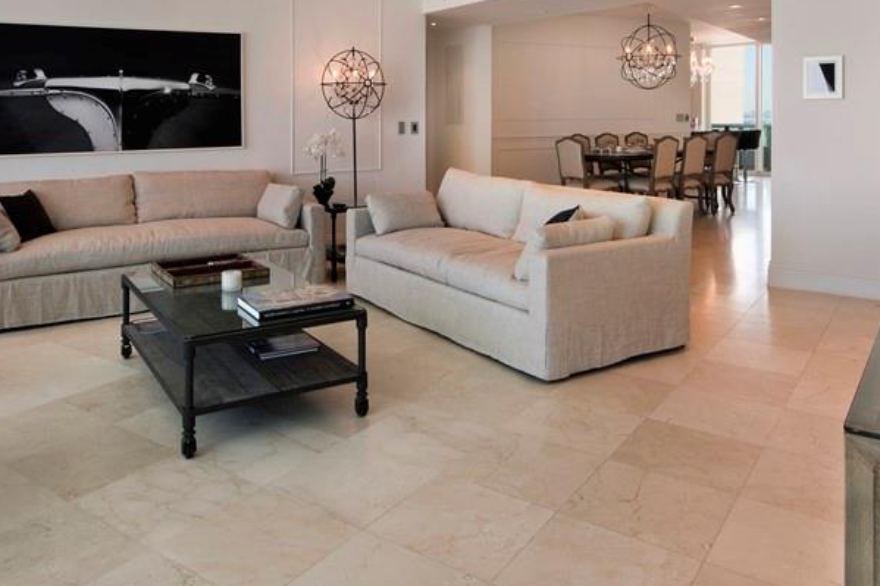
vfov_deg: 43.9
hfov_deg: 63.4
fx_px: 709
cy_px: 172
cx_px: 381
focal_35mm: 29
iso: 100
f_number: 13
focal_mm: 16
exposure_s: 1/60
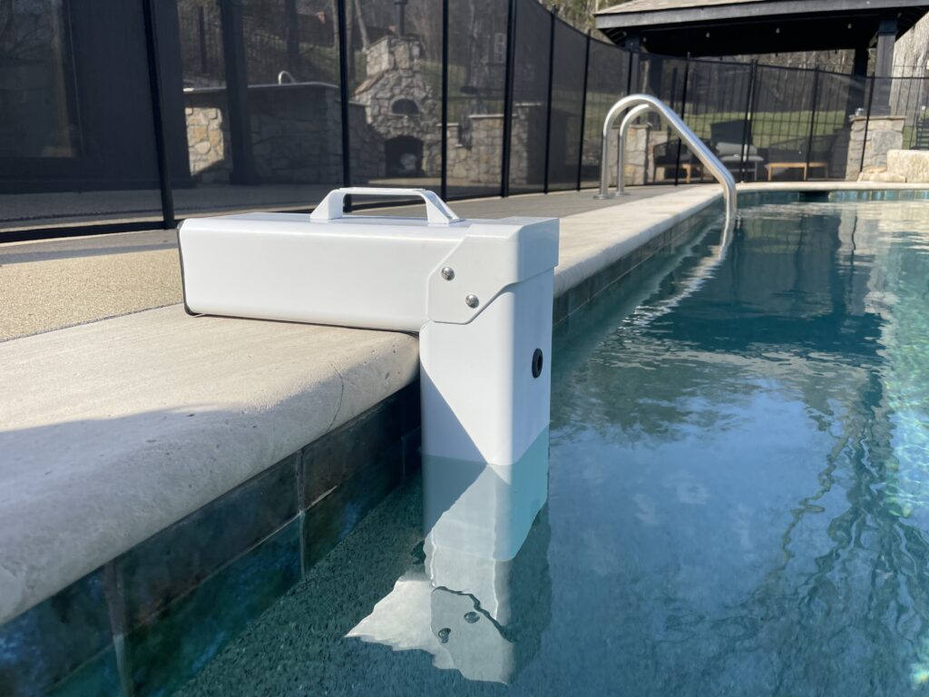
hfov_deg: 67.3
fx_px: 698
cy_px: 348
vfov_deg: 53.1
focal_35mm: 26
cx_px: 464
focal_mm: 4.2
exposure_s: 1/3125
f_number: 1.6
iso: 32
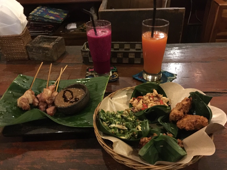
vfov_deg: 45.4
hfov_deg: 58.4
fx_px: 203
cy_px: 87
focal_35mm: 31
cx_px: 114
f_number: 2.2
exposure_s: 1/4
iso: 320
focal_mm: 4.15
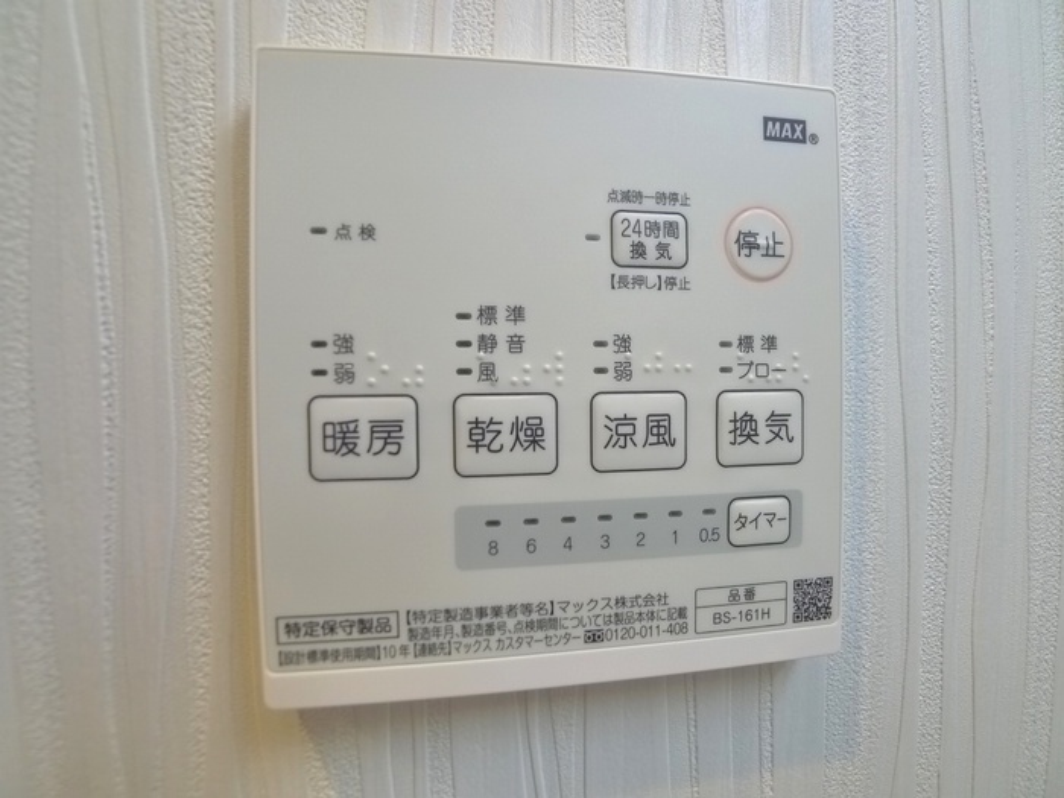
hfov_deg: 71.6
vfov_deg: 56.8
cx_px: 532
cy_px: 399
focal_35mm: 24
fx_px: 738
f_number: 2
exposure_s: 1/80
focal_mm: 5.1
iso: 400
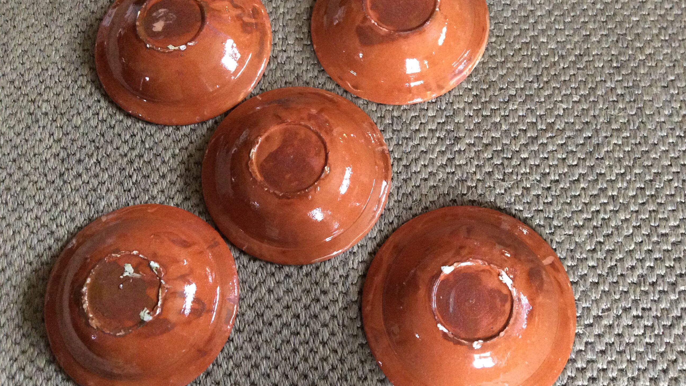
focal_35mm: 35
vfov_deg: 33.7
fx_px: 637
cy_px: 185
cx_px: 344
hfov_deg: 56.6
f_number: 2.4
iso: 320
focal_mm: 3.3
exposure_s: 1/20
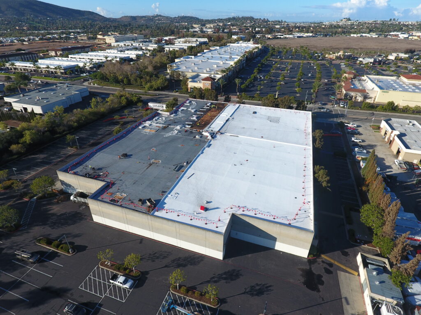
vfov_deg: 66.0
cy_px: 158
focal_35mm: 20
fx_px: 243
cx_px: 210
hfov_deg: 81.7
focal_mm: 3.61
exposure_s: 1/744
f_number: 2.8
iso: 100
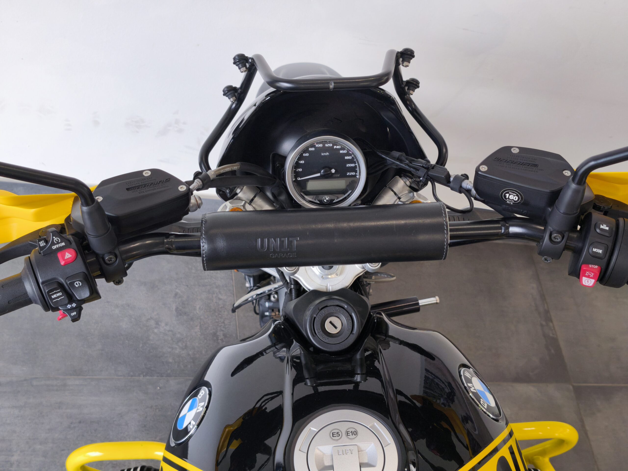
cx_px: 314
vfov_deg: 31.5
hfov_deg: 41.2
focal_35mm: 46
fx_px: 835
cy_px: 236
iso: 50
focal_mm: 6.57
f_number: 1.6
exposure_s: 1/100
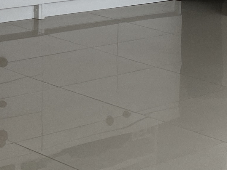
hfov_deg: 13.3
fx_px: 899
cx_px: 373
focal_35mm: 137
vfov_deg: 10.5
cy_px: -62
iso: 40
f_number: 1.5
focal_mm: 5.7
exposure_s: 1/184
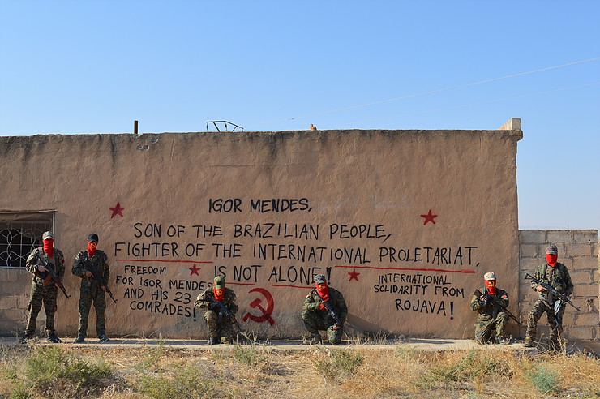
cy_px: 200
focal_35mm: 45
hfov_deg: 43.6
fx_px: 749
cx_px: 300
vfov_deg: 29.8
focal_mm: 30
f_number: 8
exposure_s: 1/250
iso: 100
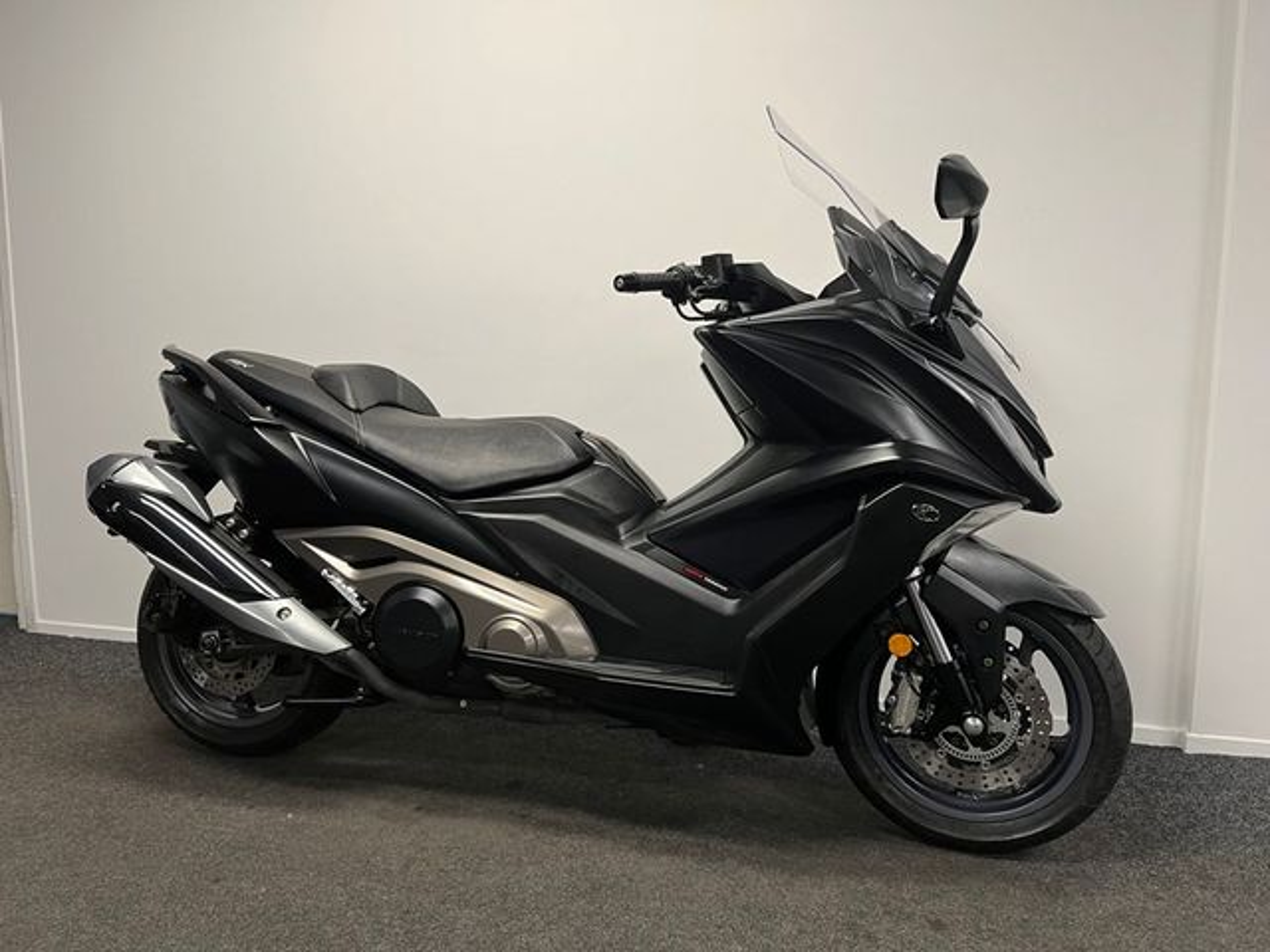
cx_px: 635
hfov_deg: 67.3
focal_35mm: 26
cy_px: 476
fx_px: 954
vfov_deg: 53.1
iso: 80
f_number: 1.6
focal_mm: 5.1
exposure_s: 1/50
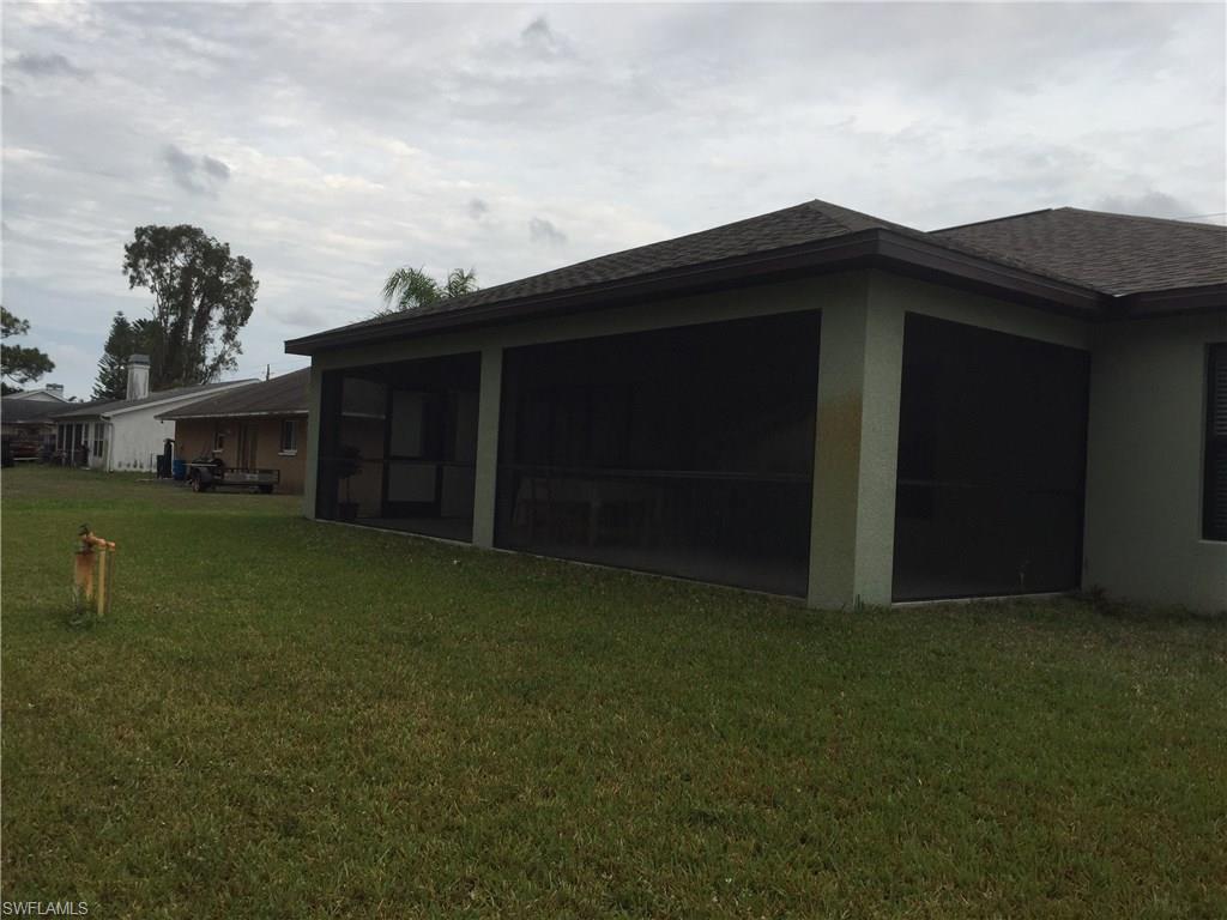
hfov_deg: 61.7
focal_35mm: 29
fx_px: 1028
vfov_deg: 48.2
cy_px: 460
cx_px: 614
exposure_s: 1/791
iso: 32
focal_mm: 4.15
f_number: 2.2
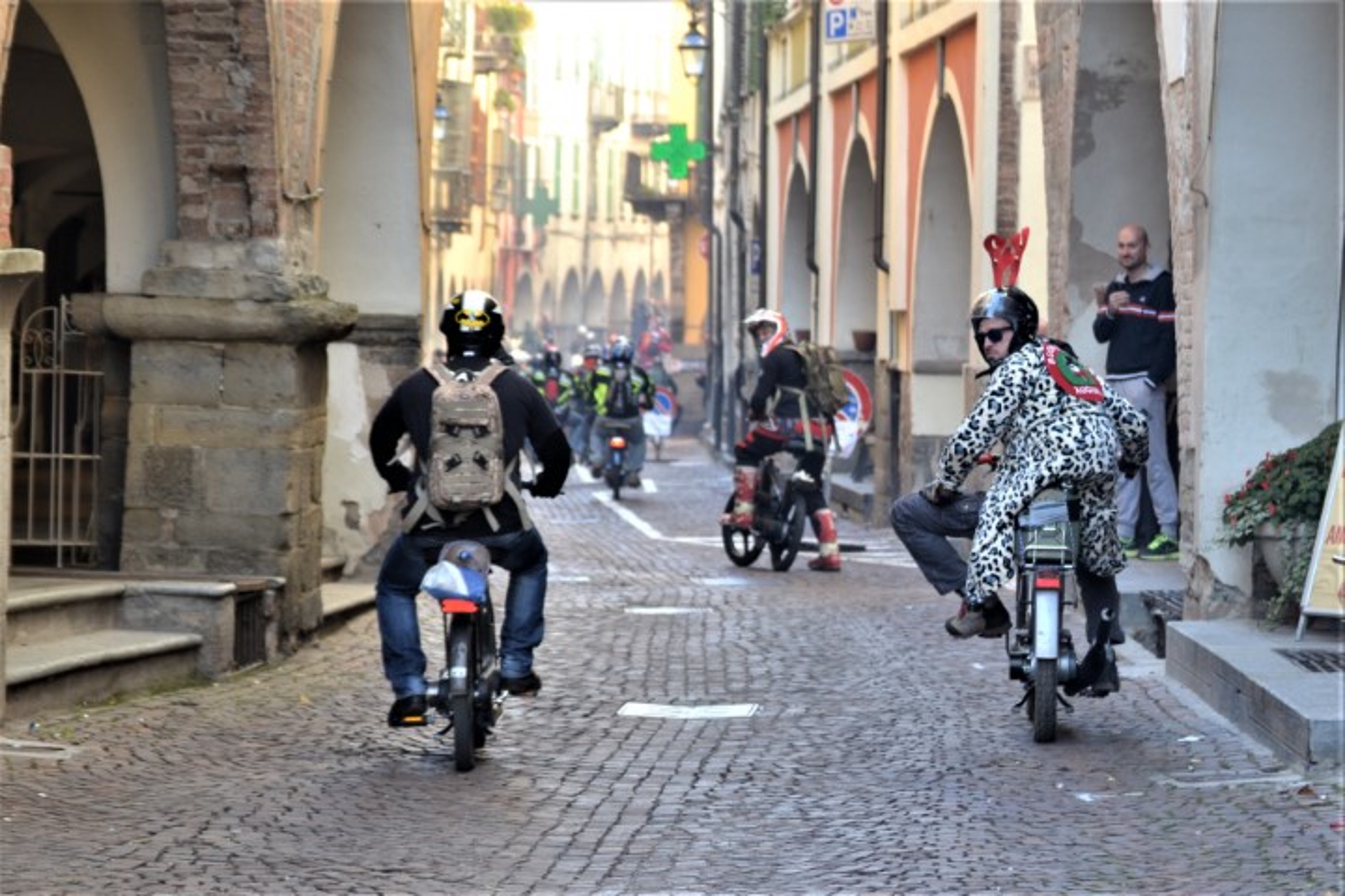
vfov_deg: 13.0
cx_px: 672
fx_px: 3923
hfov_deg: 19.5
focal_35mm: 105
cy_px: 448
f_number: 5
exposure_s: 1/100
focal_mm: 70
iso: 400
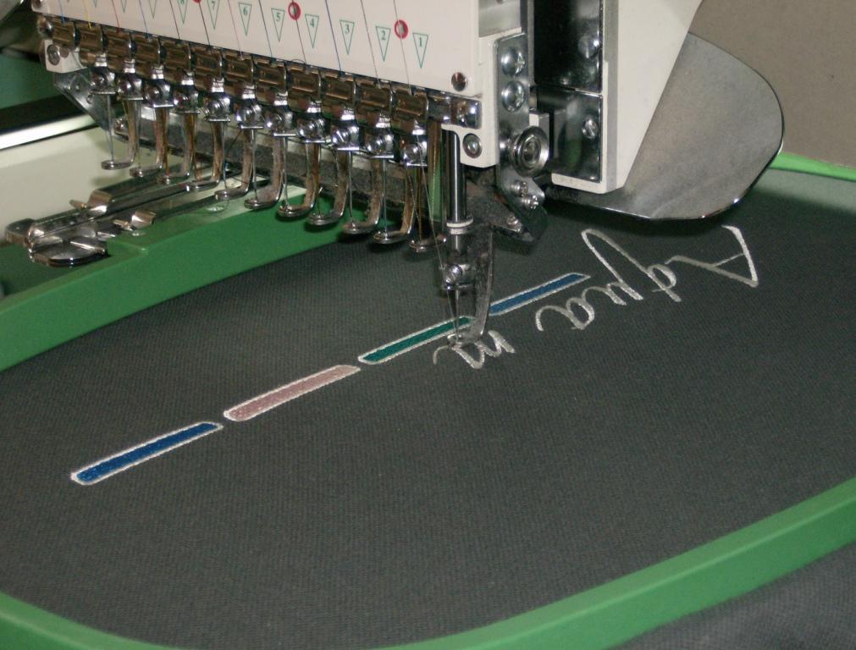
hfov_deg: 22.9
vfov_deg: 17.5
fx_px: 2112
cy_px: 325
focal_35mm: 85
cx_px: 428
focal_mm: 14.1
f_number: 4.2
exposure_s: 1/101
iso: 200
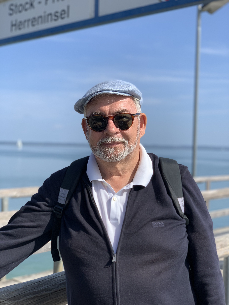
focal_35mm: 52
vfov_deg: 36.8
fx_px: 459
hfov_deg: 28.0
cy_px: 152
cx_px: 114
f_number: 2.4
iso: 16
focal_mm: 6
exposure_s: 1/888
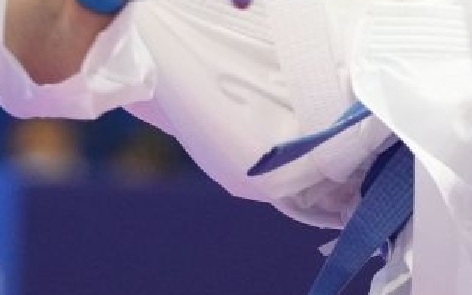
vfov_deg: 1.8
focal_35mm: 736
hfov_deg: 2.9
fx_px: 9464
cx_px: 308
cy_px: -81
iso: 4000
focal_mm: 126
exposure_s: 1/1000
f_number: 2.8
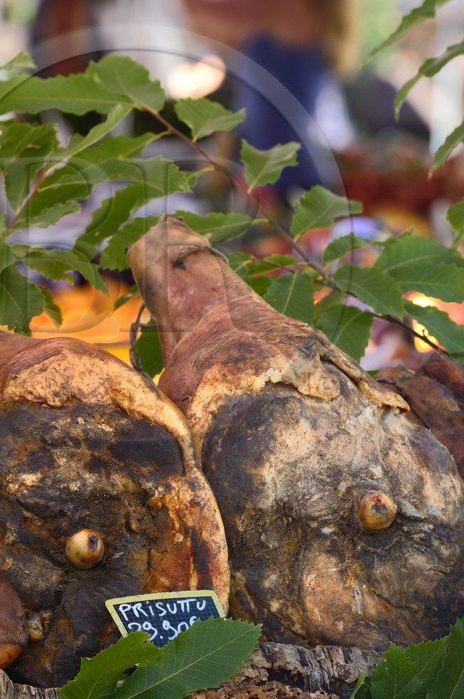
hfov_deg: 4.2
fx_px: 6313
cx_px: 132
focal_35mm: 326
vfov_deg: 6.3
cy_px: 246
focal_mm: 200
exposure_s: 1/160
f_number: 5.6
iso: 200
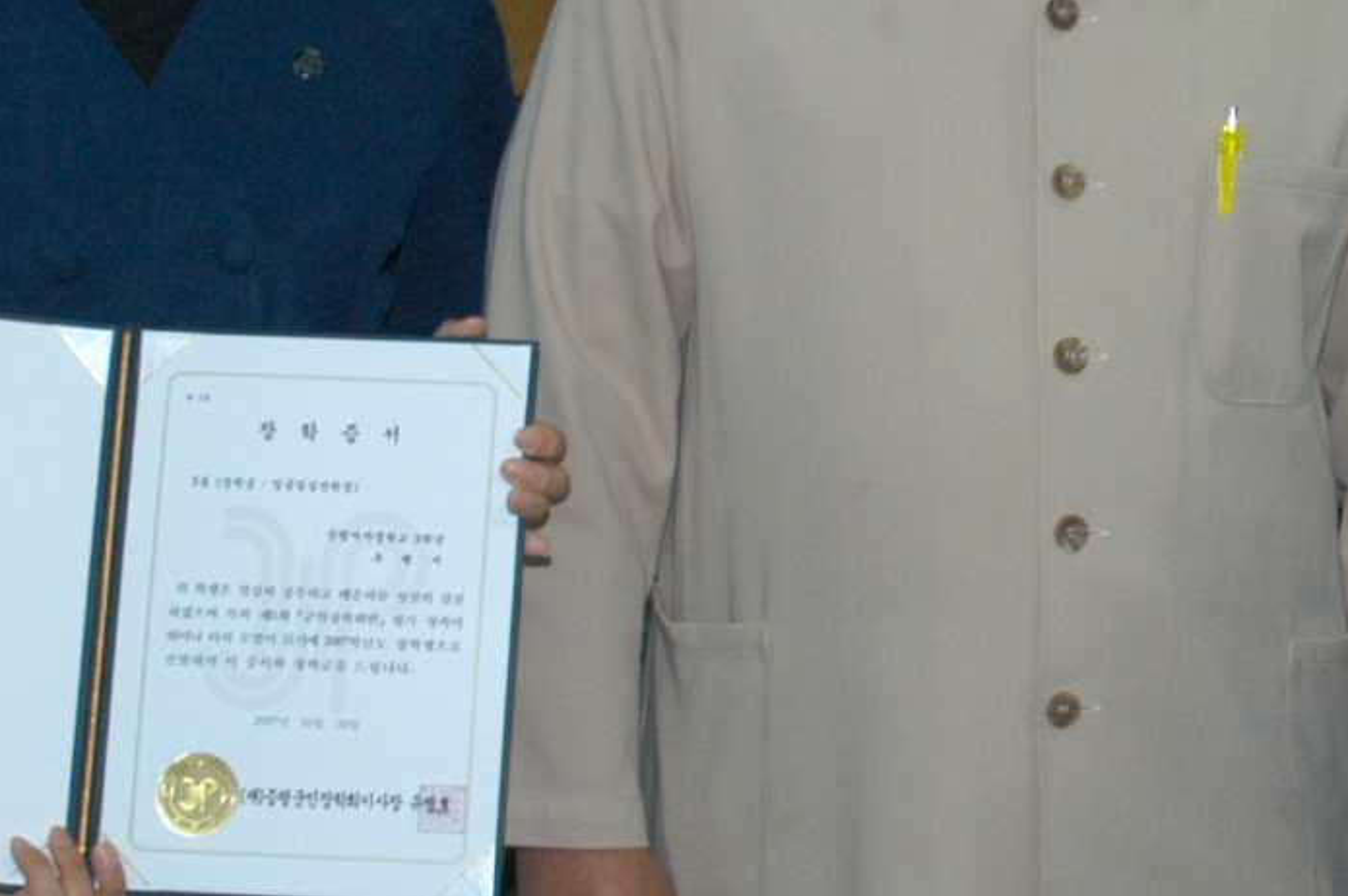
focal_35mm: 116
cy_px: 167
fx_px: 4339
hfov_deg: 17.3
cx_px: 1270
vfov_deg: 11.7
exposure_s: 1/60
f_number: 7.1
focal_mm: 24
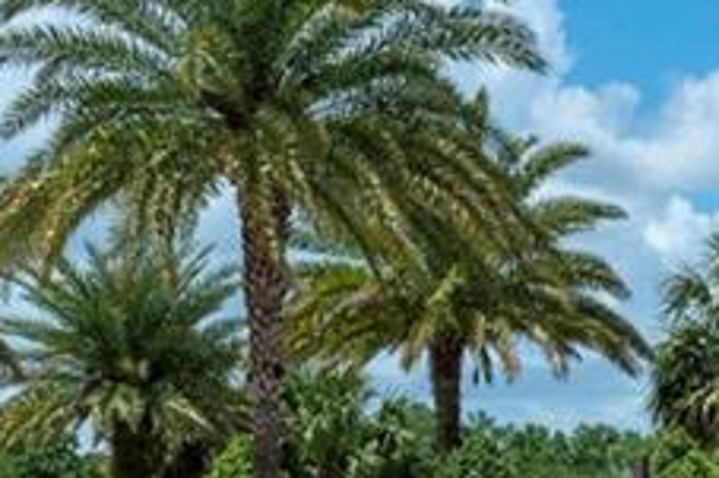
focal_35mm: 124
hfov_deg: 16.1
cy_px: 551
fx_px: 2465
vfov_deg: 10.9
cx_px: 786
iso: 200
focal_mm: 17.5
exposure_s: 1/1600
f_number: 9
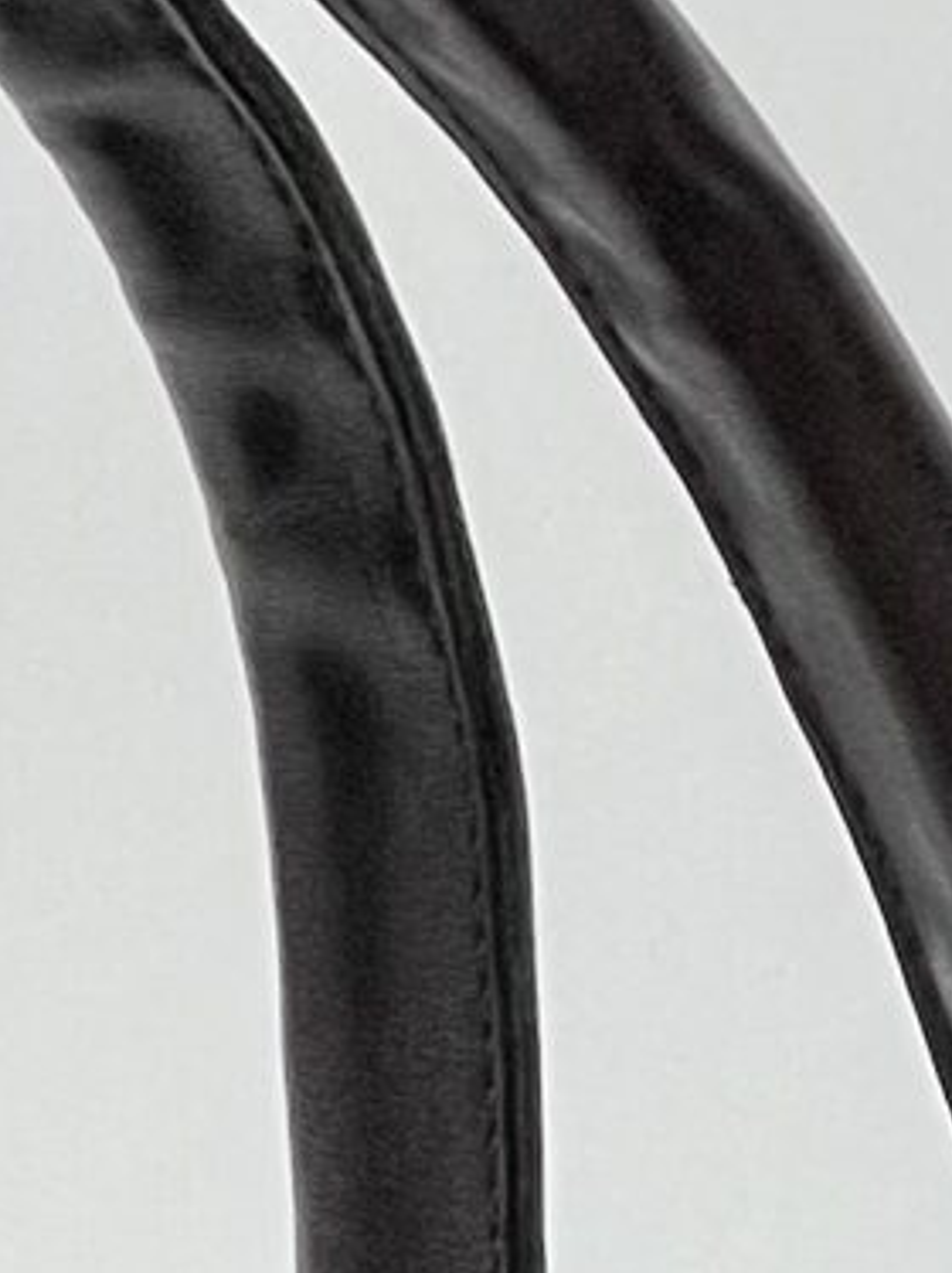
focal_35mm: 356
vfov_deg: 5.4
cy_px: 3142
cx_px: -150
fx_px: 13069
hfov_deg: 4.2
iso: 25
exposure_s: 1/533
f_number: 2
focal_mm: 6
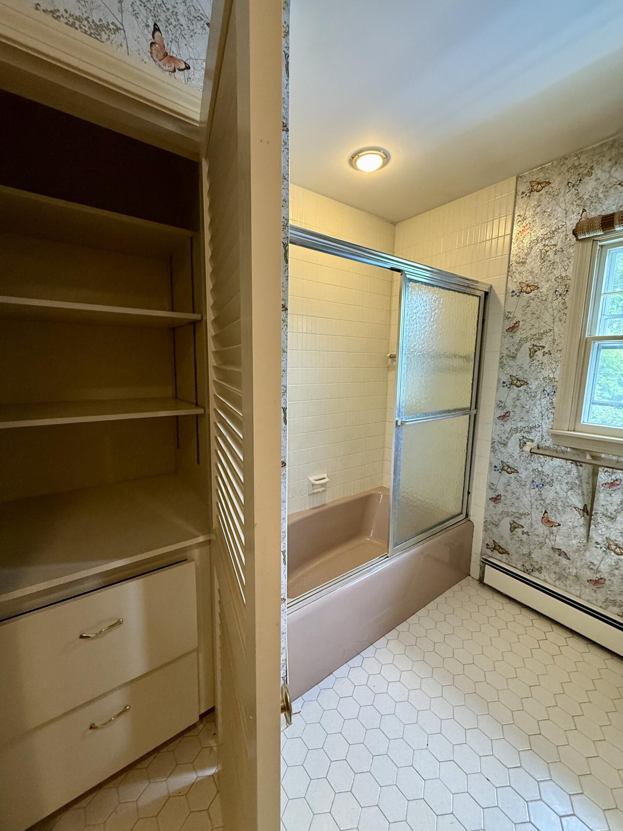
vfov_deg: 102.1
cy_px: 416
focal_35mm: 14
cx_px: 312
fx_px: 336
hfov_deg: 85.7
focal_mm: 2.22
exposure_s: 1/60
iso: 400
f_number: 2.2
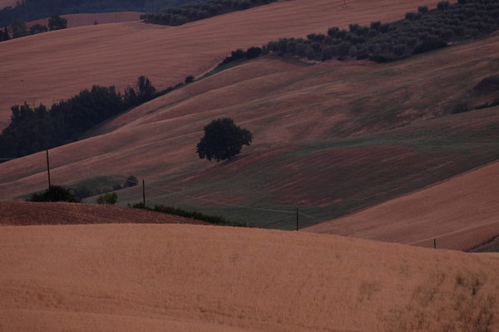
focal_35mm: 306
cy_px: 166
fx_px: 4241
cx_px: 250
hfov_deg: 6.7
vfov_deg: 4.5
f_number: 5.6
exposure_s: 1/750
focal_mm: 203.7
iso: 200
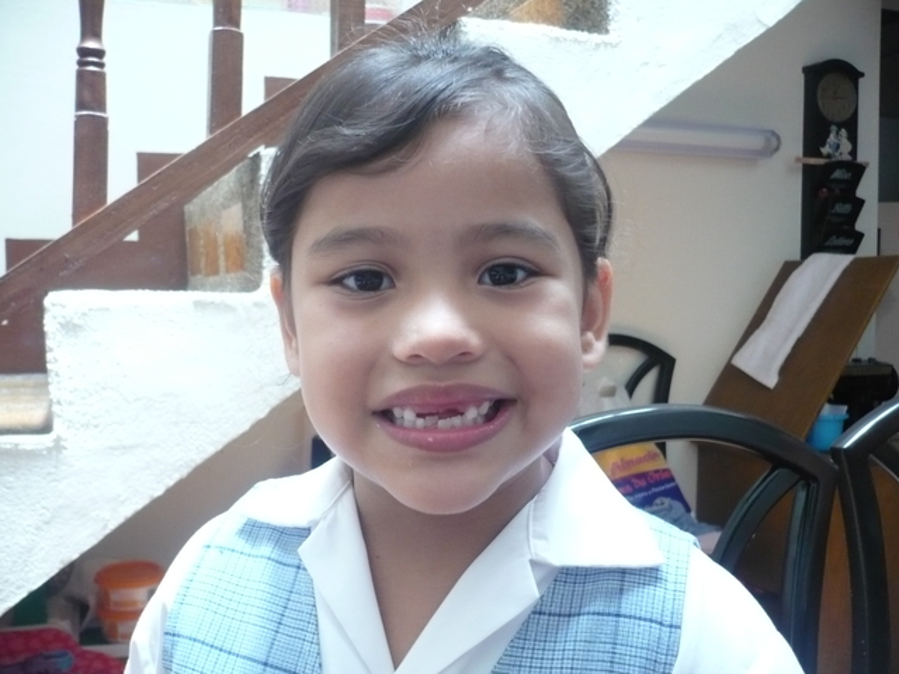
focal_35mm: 35
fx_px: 909
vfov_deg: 40.7
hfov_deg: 52.6
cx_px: 450
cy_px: 337
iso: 320
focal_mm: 5.8
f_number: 2.8
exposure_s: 1/30
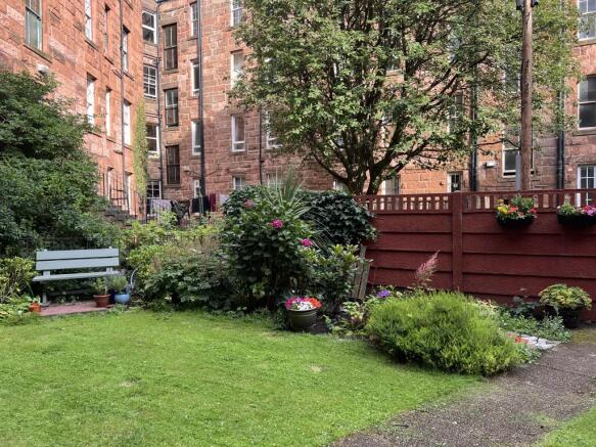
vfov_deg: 53.0
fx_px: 448
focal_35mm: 26
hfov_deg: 67.3
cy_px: 224
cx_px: 298
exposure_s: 1/242
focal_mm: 5.7
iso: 40
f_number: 1.5
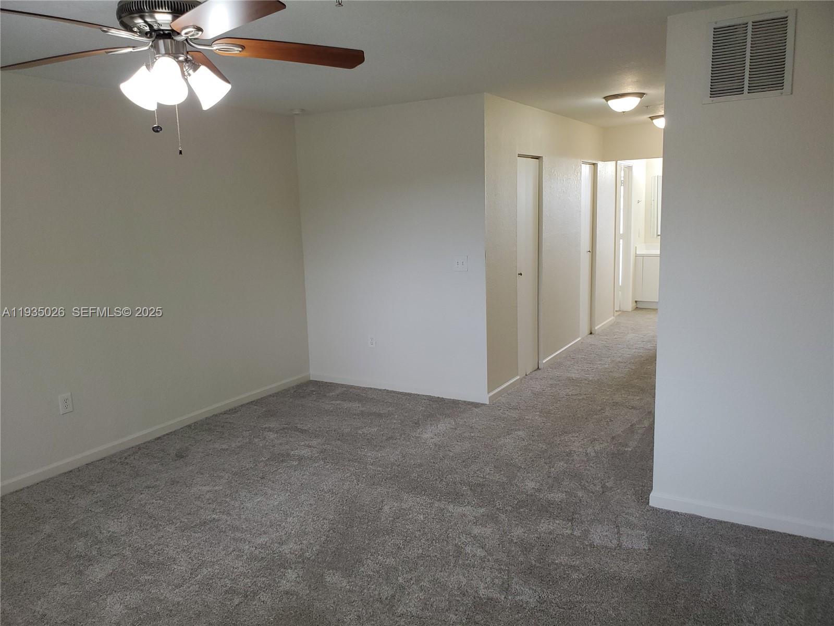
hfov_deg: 67.3
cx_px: 417
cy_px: 313
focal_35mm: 26
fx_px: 626
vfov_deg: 53.1
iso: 100
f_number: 2.4
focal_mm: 4.3
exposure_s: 1/60
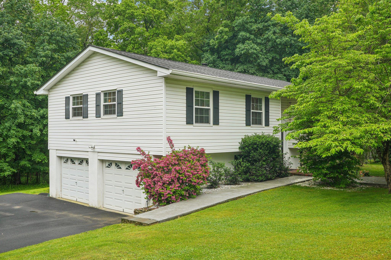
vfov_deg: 38.4
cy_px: 130
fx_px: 375
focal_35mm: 34
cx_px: 196
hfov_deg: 55.1
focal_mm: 34.5
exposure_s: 1/40
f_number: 9
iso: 160
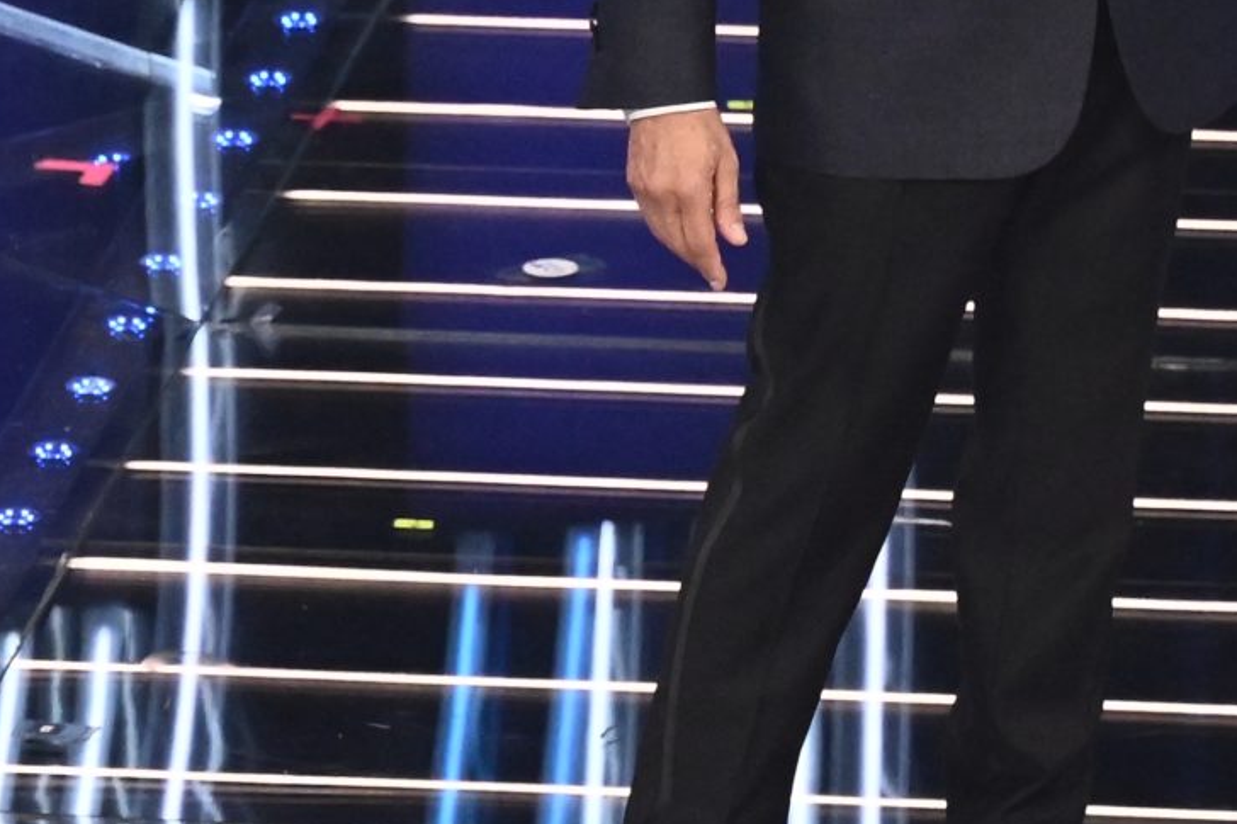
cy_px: -218
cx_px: 1789
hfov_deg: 3.1
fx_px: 22603
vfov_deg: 2.1
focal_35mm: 658
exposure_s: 1/320
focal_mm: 125
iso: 4000
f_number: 4
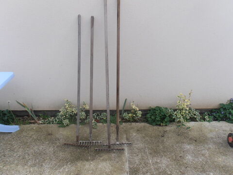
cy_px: 88
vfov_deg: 46.8
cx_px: 116
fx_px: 202
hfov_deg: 60.0
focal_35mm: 30
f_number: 3.5
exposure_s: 1/30
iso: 100
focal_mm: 5.25
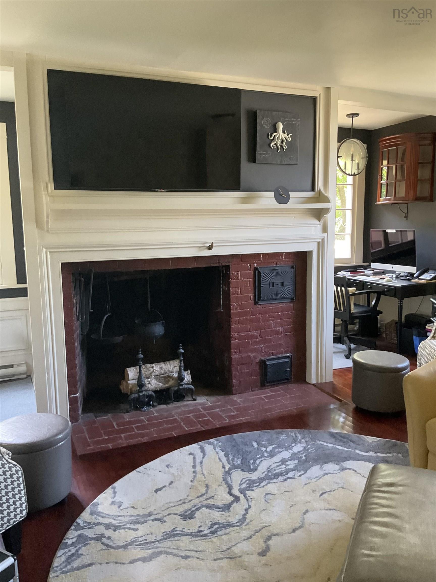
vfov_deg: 61.7
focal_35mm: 29
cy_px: 291
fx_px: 487
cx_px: 218
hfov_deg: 48.2
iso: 200
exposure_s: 1/60
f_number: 1.8
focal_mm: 3
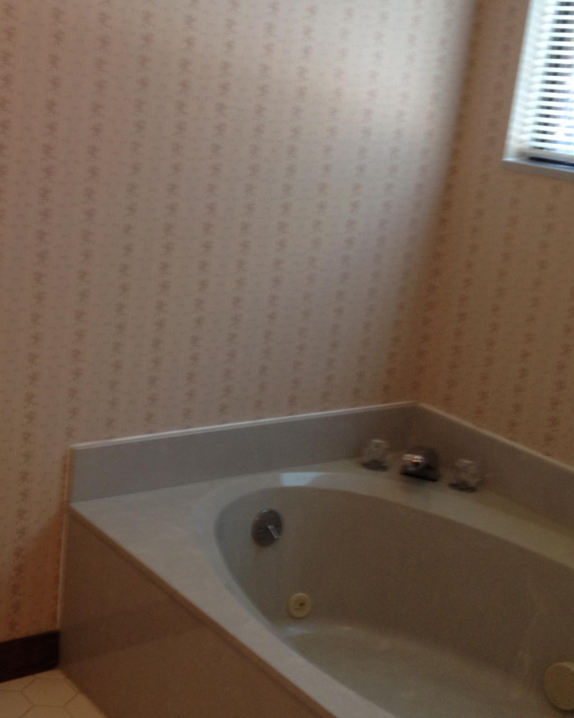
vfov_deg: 30.9
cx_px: 146
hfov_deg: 24.7
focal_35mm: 61
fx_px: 1295
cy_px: 309
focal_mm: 4.28
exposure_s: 1/24
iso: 50
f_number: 2.4
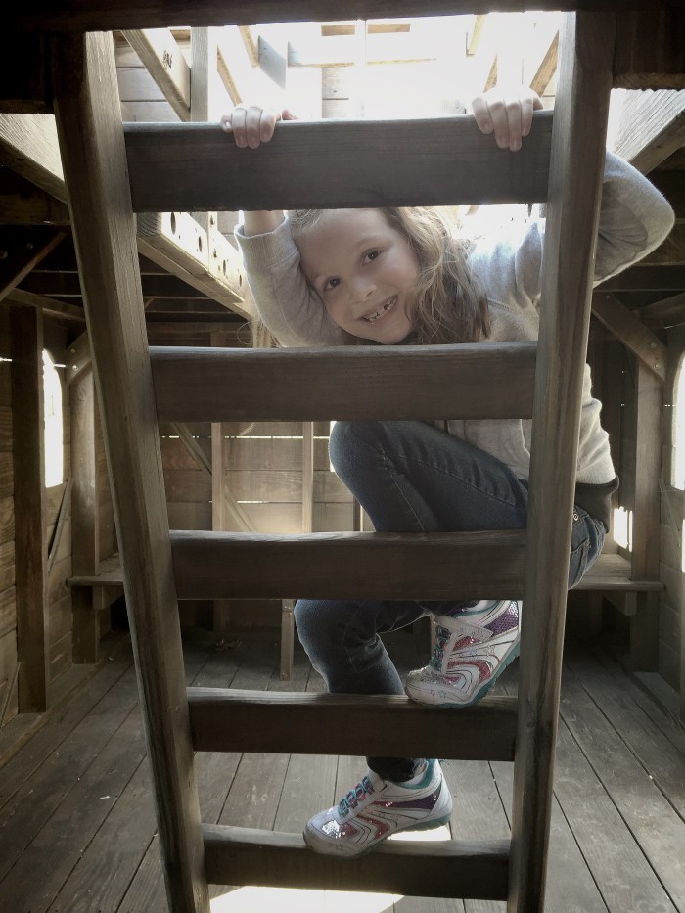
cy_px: 456
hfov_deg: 48.2
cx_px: 342
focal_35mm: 29
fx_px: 765
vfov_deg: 61.7
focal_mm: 4.15
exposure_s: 1/30
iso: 40
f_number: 2.2
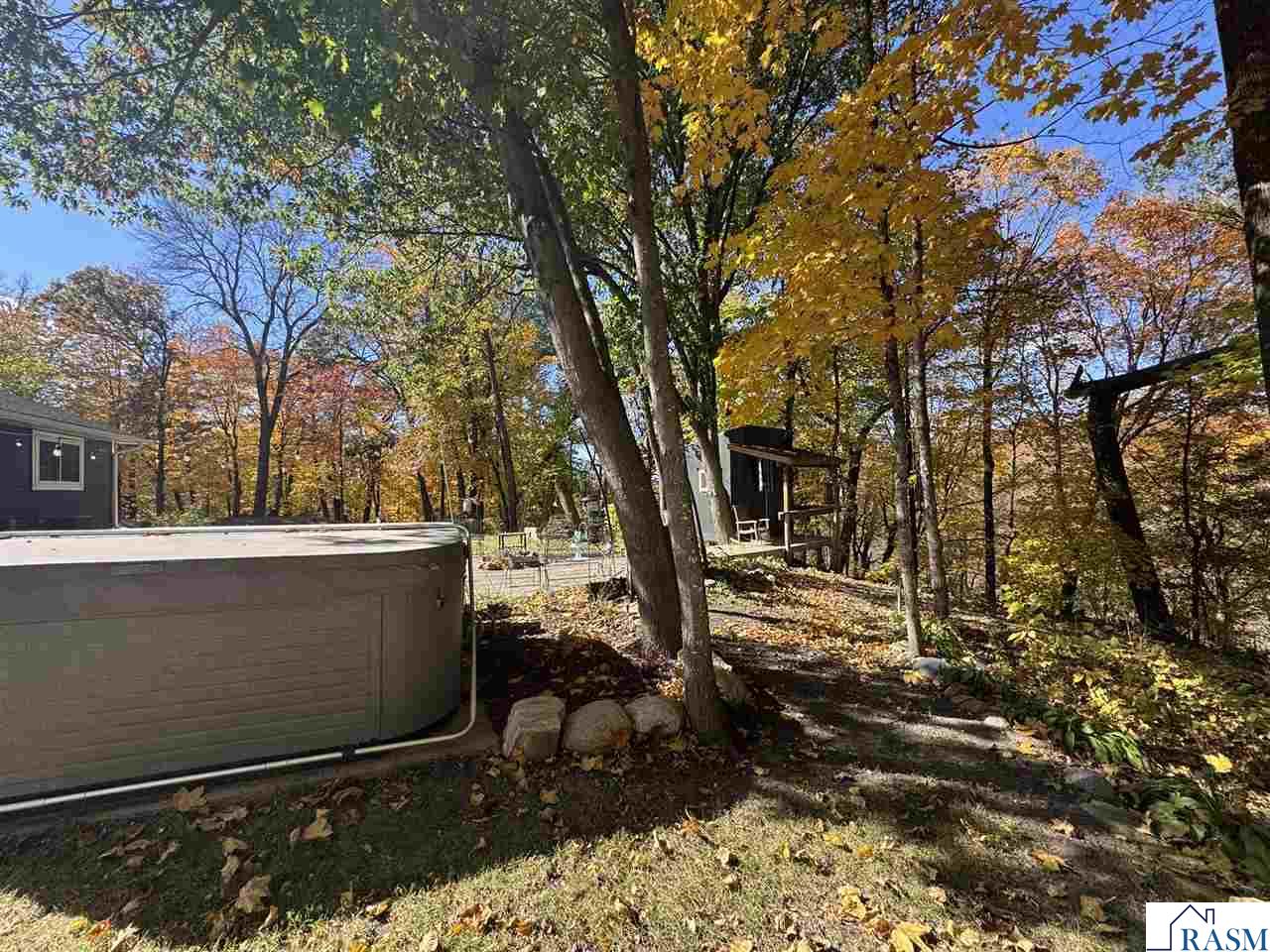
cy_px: 476
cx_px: 635
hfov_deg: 102.1
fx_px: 514
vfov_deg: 85.7
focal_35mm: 14
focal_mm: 2.22
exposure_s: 1/421
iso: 40
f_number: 2.2
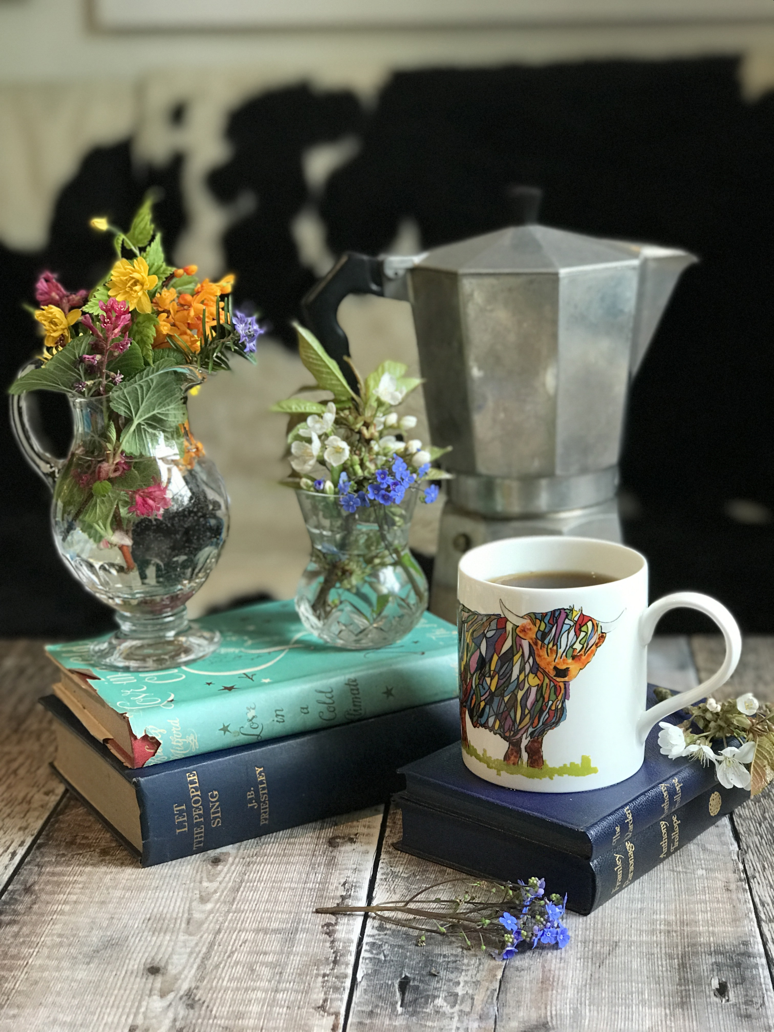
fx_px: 1699
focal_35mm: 57
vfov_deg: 33.8
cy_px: 516
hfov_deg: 25.7
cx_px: 387
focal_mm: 6.6
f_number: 2.8
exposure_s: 1/50
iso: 100
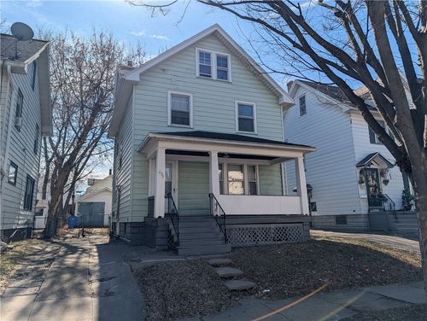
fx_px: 296
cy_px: 160
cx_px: 214
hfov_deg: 71.5
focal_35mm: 24
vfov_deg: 56.9
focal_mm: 6.9
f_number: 1.68
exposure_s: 1/1127
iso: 16
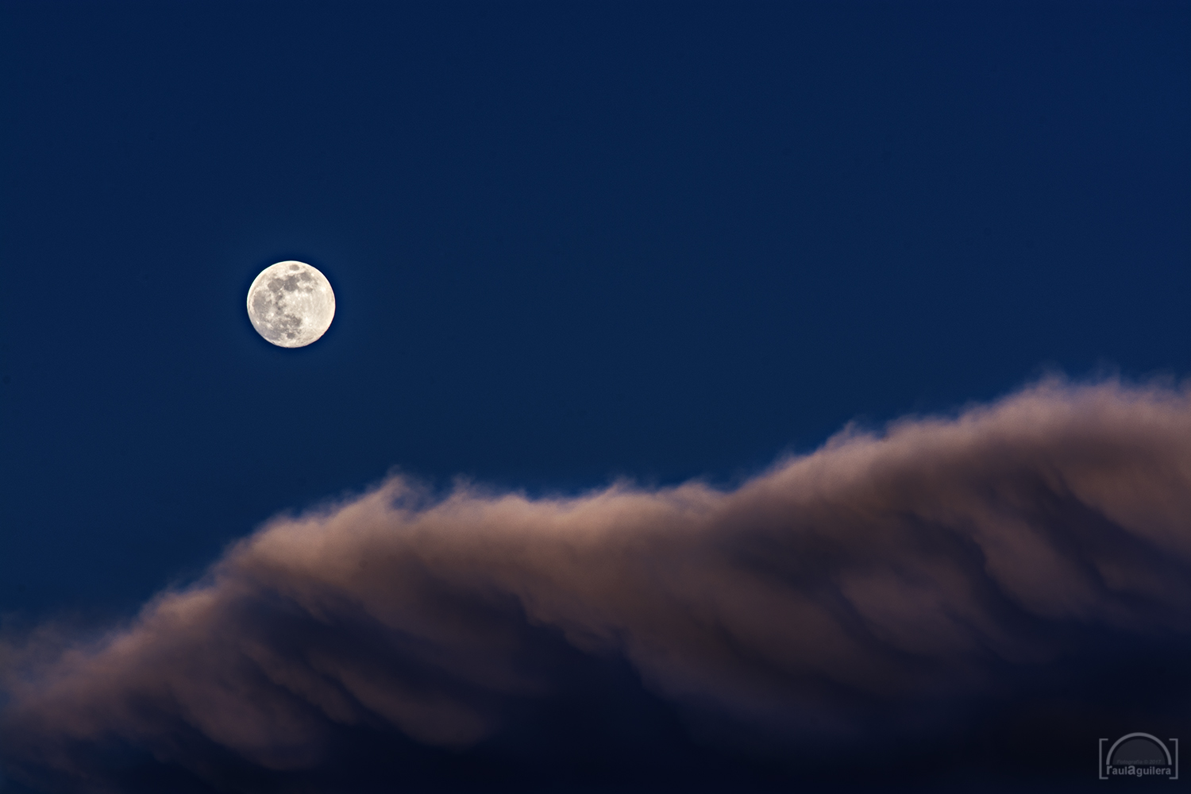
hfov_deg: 6.9
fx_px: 9924
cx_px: 596
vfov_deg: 4.6
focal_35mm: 300
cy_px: 397
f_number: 22
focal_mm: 200
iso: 100
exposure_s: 1/1.43
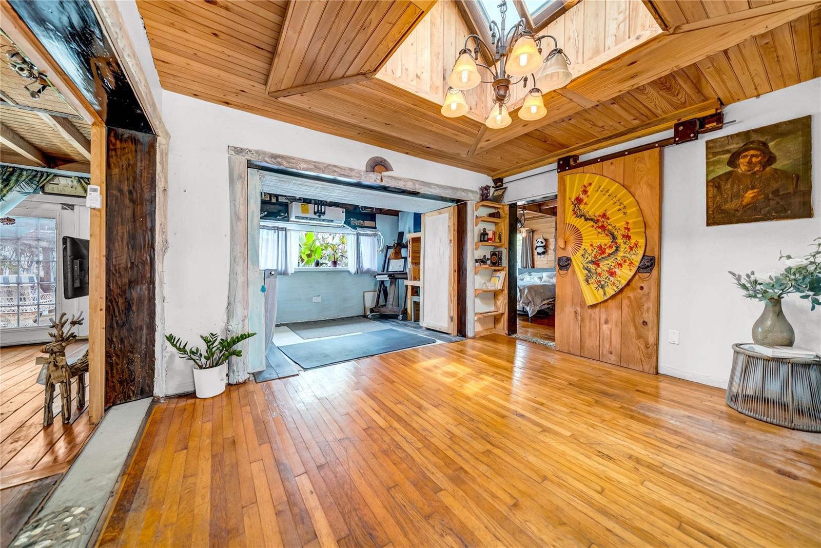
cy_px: 274
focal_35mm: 12
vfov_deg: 90.1
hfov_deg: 112.6
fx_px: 274
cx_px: 410
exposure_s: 1/30
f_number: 4.5
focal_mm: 12
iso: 800
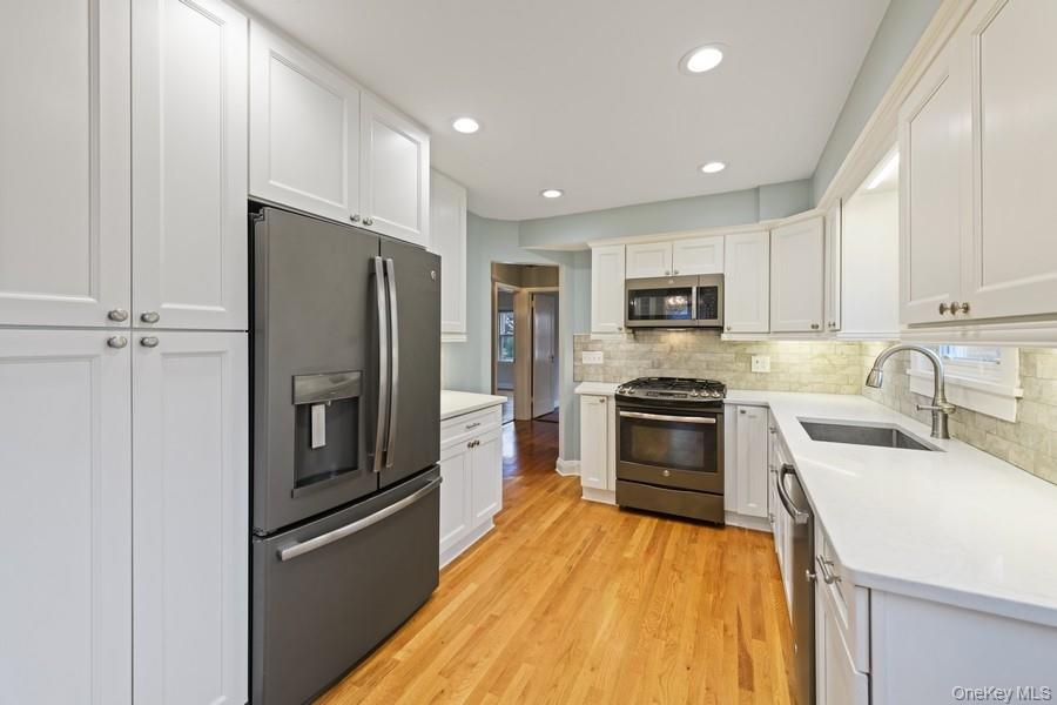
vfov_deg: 81.2
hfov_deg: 104.3
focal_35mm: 14
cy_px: 352
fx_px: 411
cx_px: 528
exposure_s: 1/6
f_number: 8
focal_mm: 14
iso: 140
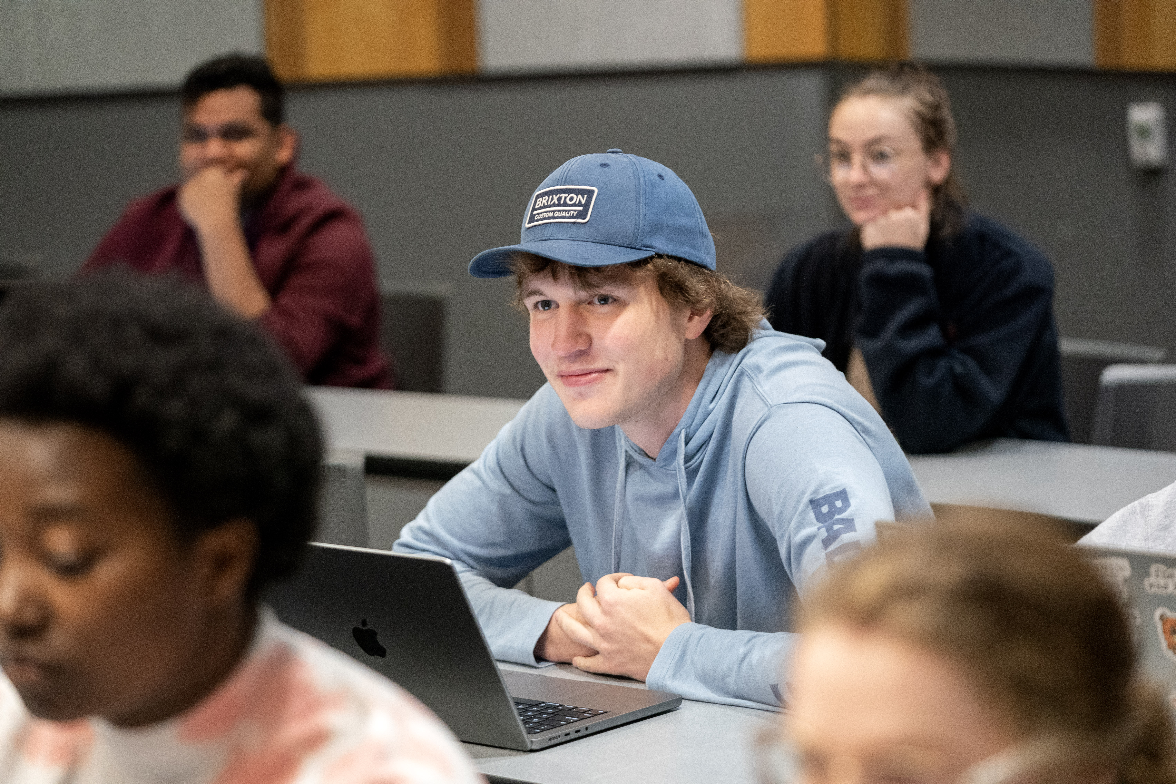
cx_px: 588
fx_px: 3528
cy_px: 392
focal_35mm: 108
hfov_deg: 18.9
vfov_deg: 12.7
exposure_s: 1/160
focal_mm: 108
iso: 5000
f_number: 3.2
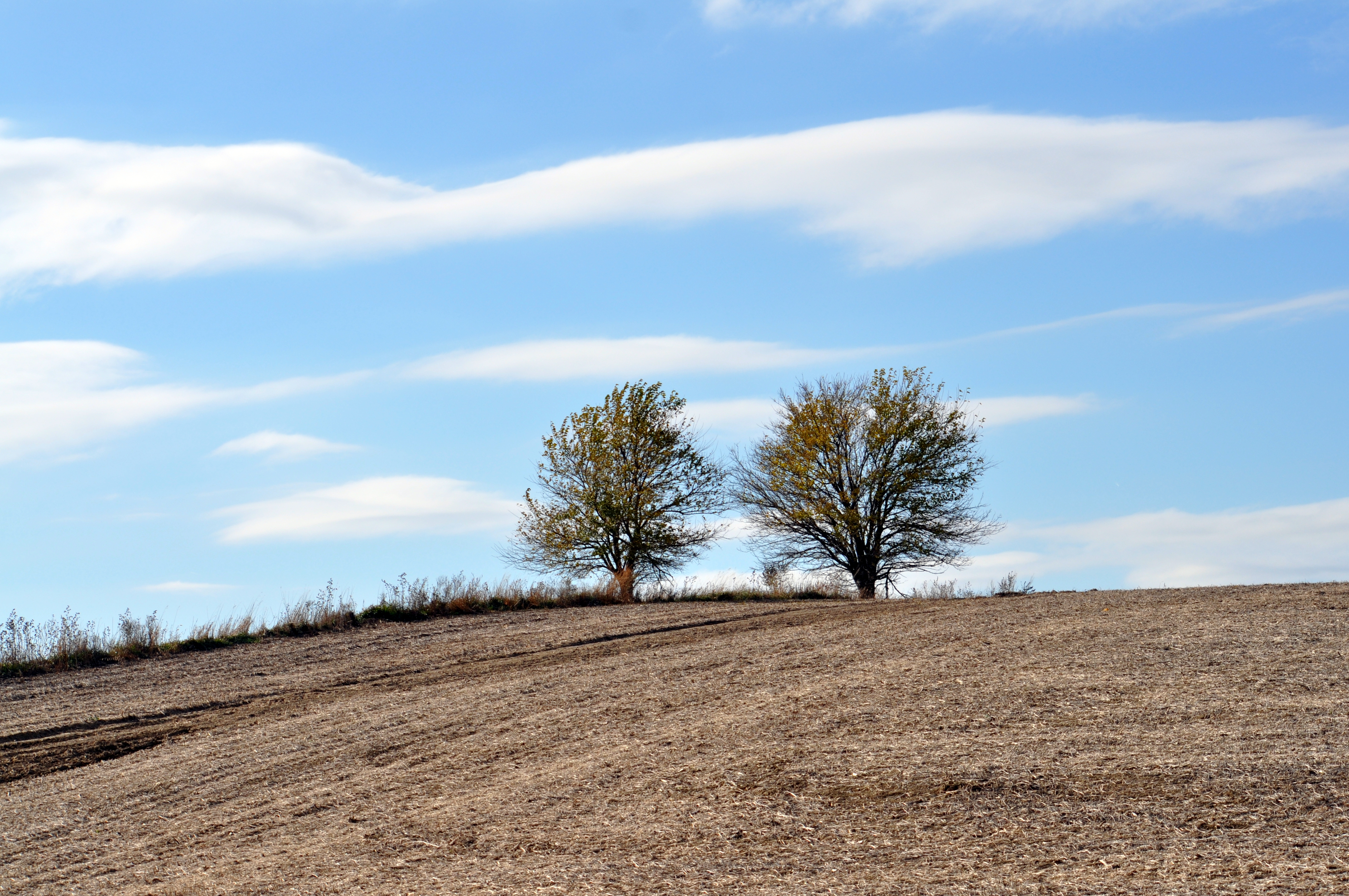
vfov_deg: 13.0
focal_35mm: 105
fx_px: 3930
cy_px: 448
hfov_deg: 19.5
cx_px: 674
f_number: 7.1
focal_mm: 70
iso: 200
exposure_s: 1/800
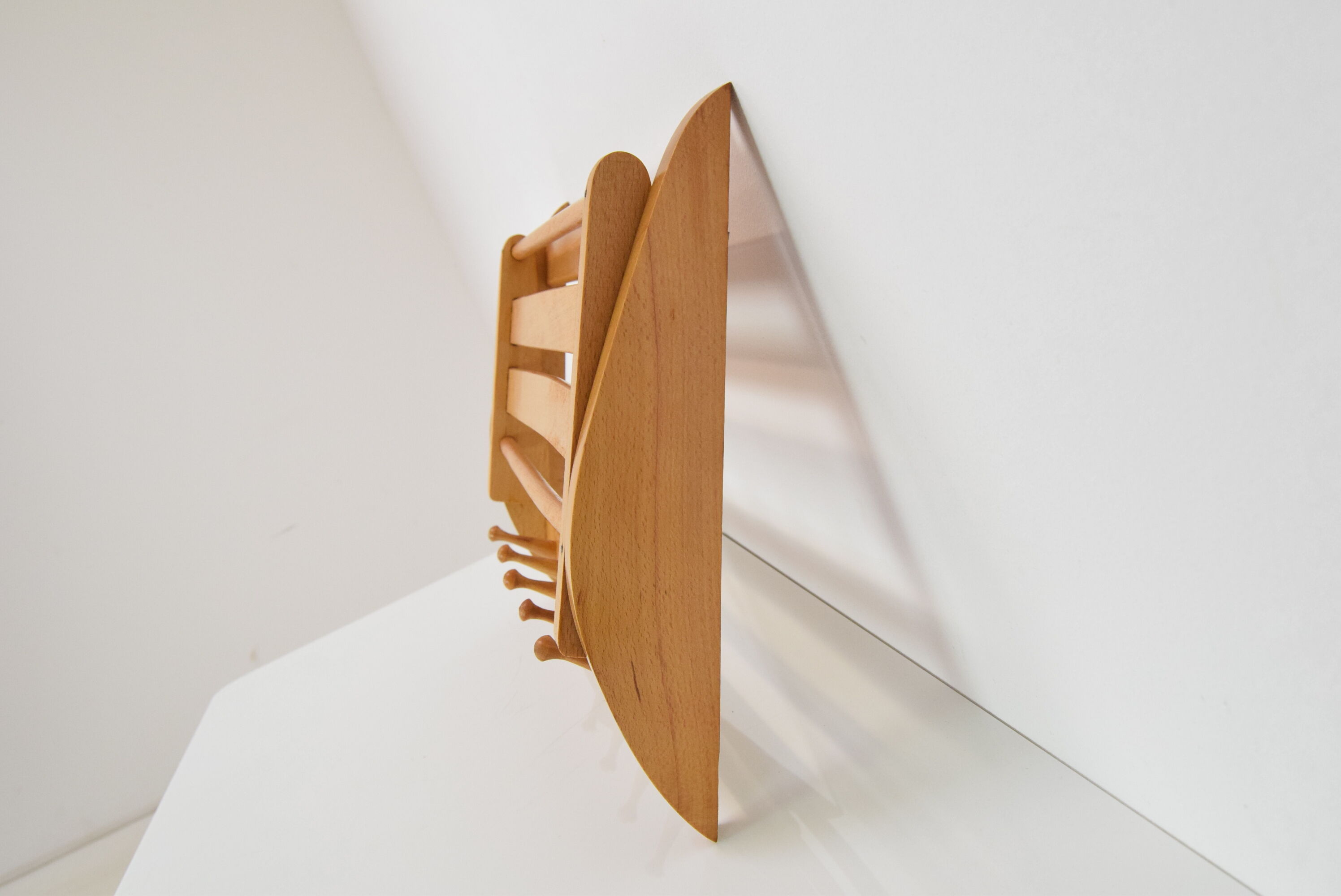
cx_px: 670
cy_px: 448
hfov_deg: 55.1
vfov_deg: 38.4
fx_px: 1286
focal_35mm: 34
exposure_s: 1/250
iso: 1600
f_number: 8
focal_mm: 23
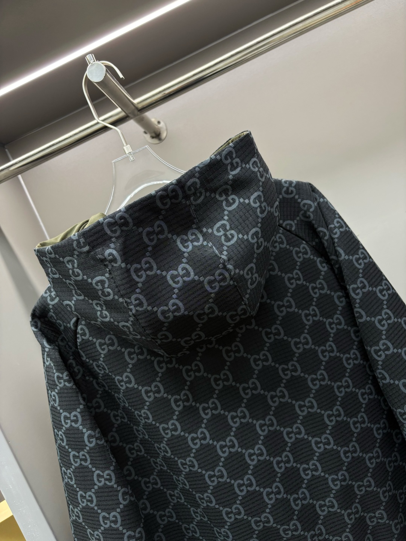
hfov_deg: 53.1
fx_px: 407
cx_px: 203
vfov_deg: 67.3
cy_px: 270
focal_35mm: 26
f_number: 1.6
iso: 64
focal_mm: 5.96
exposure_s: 1/100
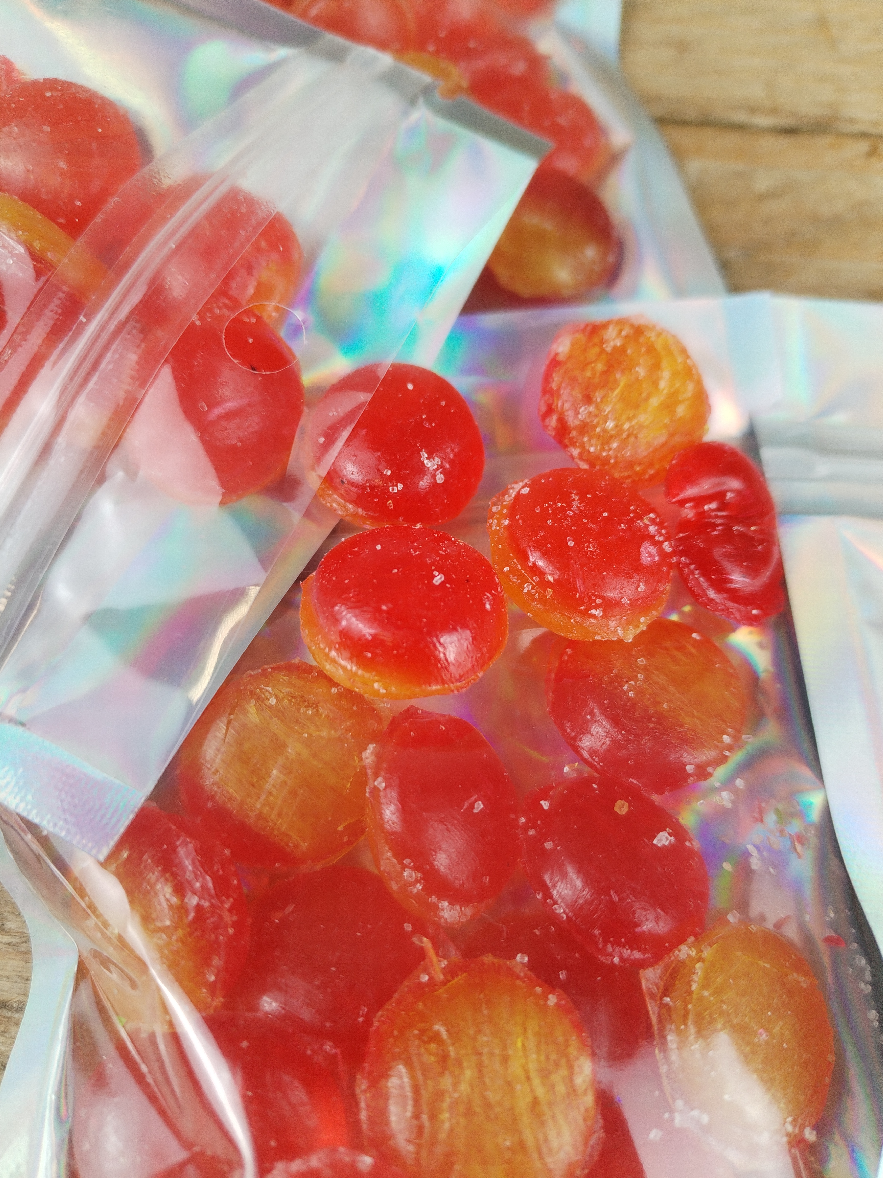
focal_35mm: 26
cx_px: 442
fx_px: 884
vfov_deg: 67.3
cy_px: 589
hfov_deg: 53.1
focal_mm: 4.75
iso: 227
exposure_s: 1/100
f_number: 1.8
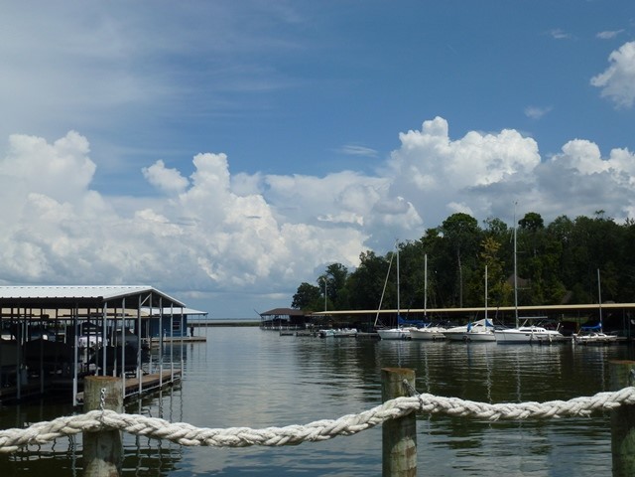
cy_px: 238
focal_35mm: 45
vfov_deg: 32.2
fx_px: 825
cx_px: 318
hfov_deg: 42.1
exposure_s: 1/2000
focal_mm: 8
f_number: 4
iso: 100
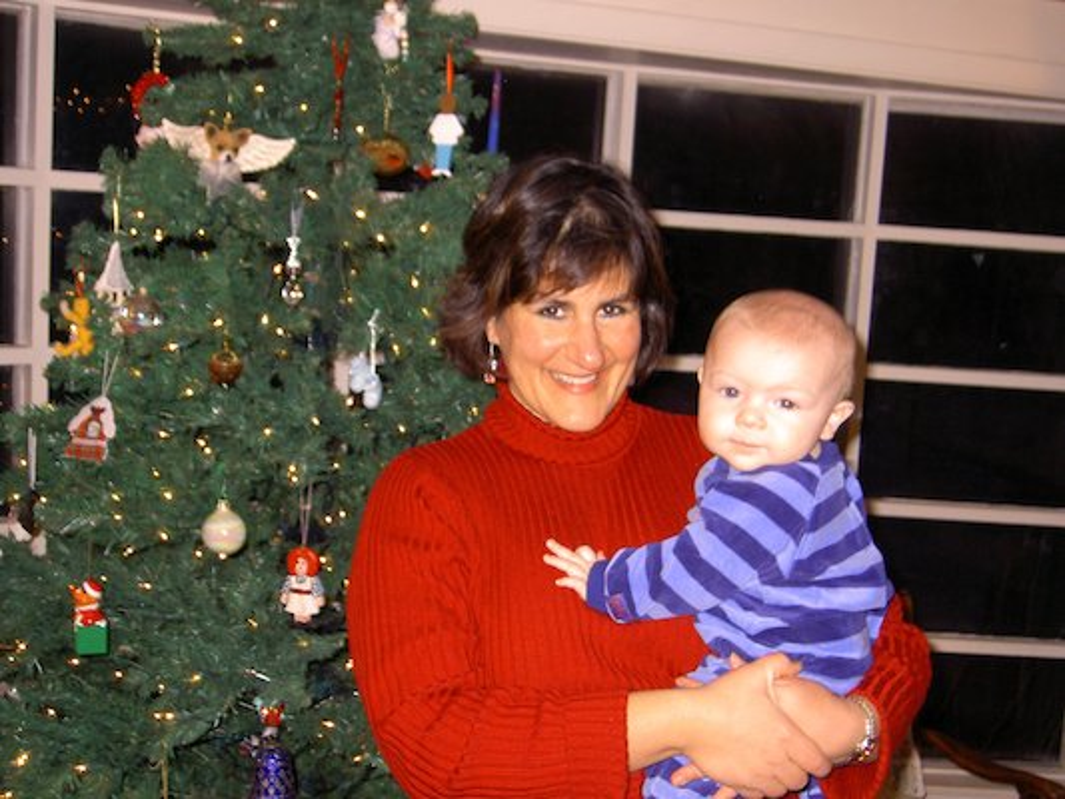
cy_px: 400
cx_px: 532
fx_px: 1446
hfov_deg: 40.4
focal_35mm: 47
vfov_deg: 30.9
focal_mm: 7.7
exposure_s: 1/60
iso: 100
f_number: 3.4
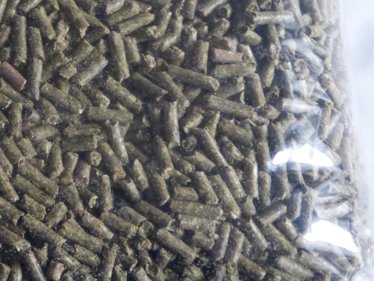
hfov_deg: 18.4
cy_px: 106
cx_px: -26
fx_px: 1113
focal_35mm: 103
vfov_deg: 14.4
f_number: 3.1
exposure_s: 1/15
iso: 800
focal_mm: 6.7
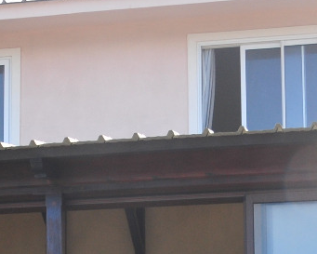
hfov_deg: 15.1
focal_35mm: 127
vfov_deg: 11.6
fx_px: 1194
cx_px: 76
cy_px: 386
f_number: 5
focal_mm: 19
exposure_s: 1/100
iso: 200
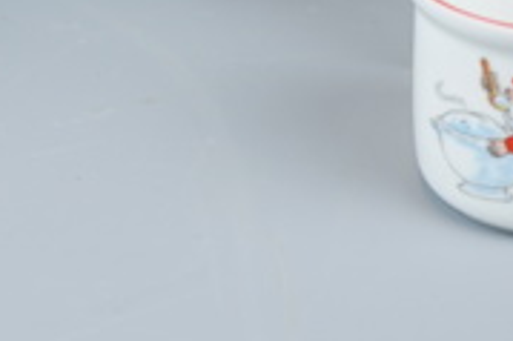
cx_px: 14
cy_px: -198
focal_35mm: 282
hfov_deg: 7.3
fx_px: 4015
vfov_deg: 4.8
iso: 160
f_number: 5
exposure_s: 1/60
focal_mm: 56
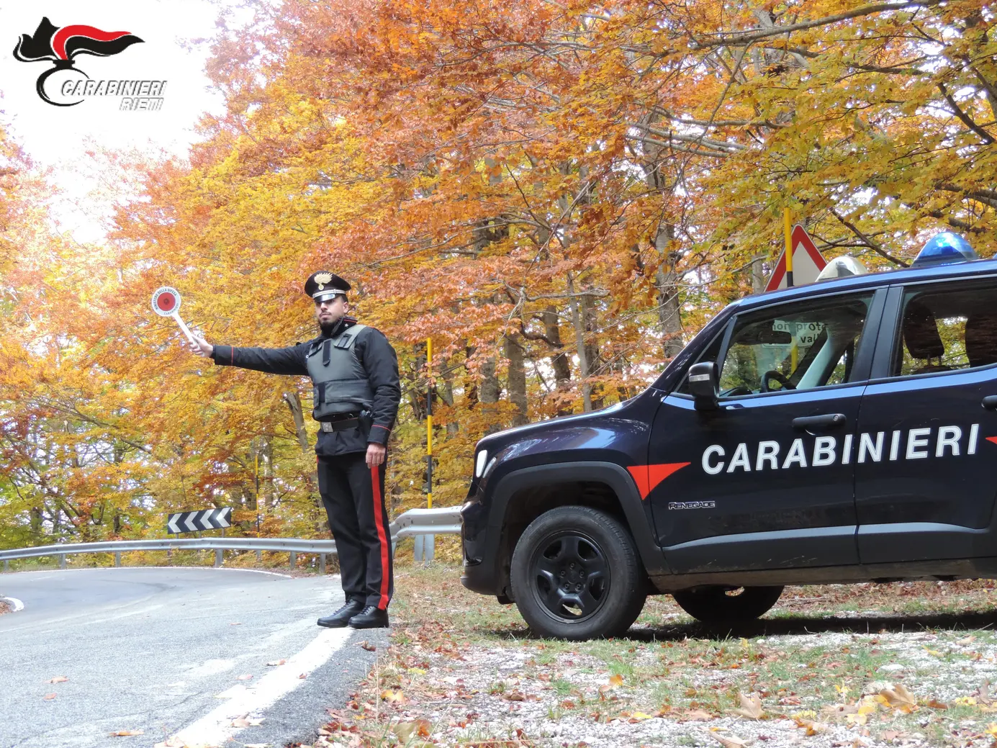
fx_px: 2160
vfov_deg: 19.6
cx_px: 498
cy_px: 374
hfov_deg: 26.0
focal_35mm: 75
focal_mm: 13.3
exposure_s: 1/100
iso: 320
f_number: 3.9
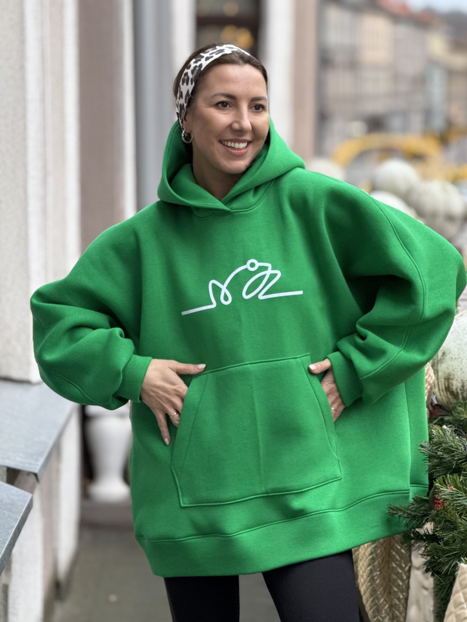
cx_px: 234
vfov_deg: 16.4
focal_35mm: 120
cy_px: 311
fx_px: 2159
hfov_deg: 12.3
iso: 160
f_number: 2.8
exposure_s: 1/50
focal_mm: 15.66
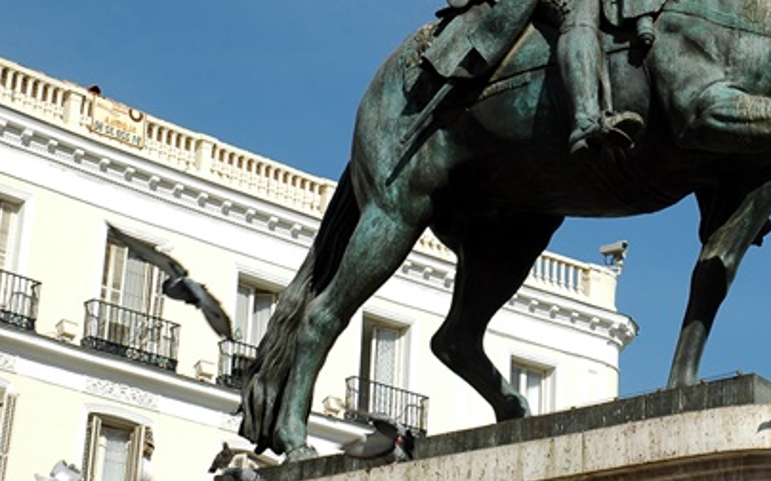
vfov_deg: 12.0
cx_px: 580
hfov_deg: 19.0
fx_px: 2289
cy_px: 102
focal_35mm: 109
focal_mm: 40
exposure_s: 1/400
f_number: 11
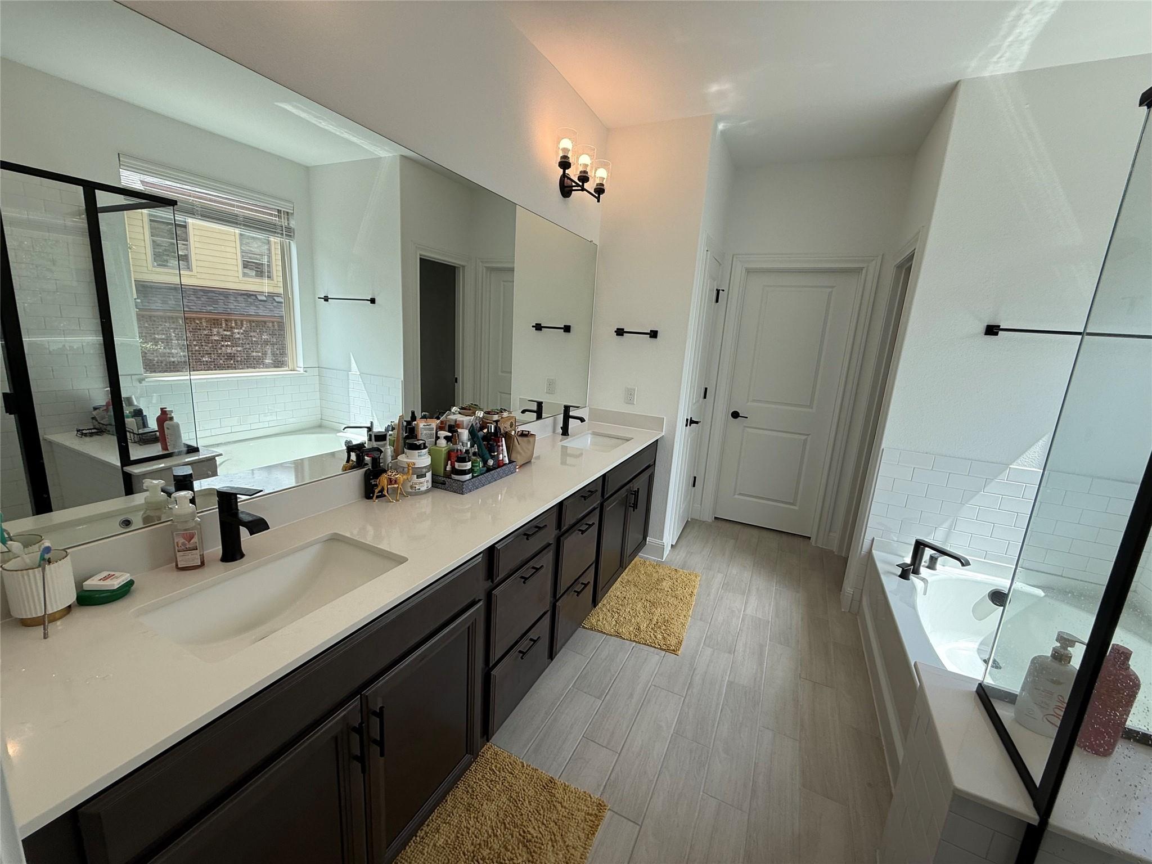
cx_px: 576
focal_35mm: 14
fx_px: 466
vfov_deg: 85.7
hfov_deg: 102.1
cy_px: 432
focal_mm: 2.22
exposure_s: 1/229
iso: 50
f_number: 2.2
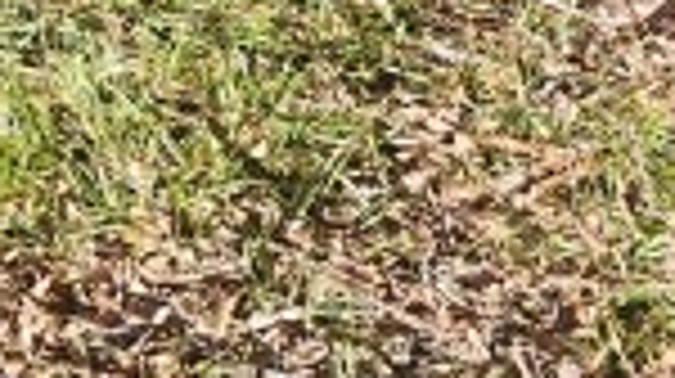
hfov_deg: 10.9
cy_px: -1138
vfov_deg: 6.0
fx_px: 3057
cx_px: -882
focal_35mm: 171
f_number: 1.8
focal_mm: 5.54
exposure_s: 1/773
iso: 25
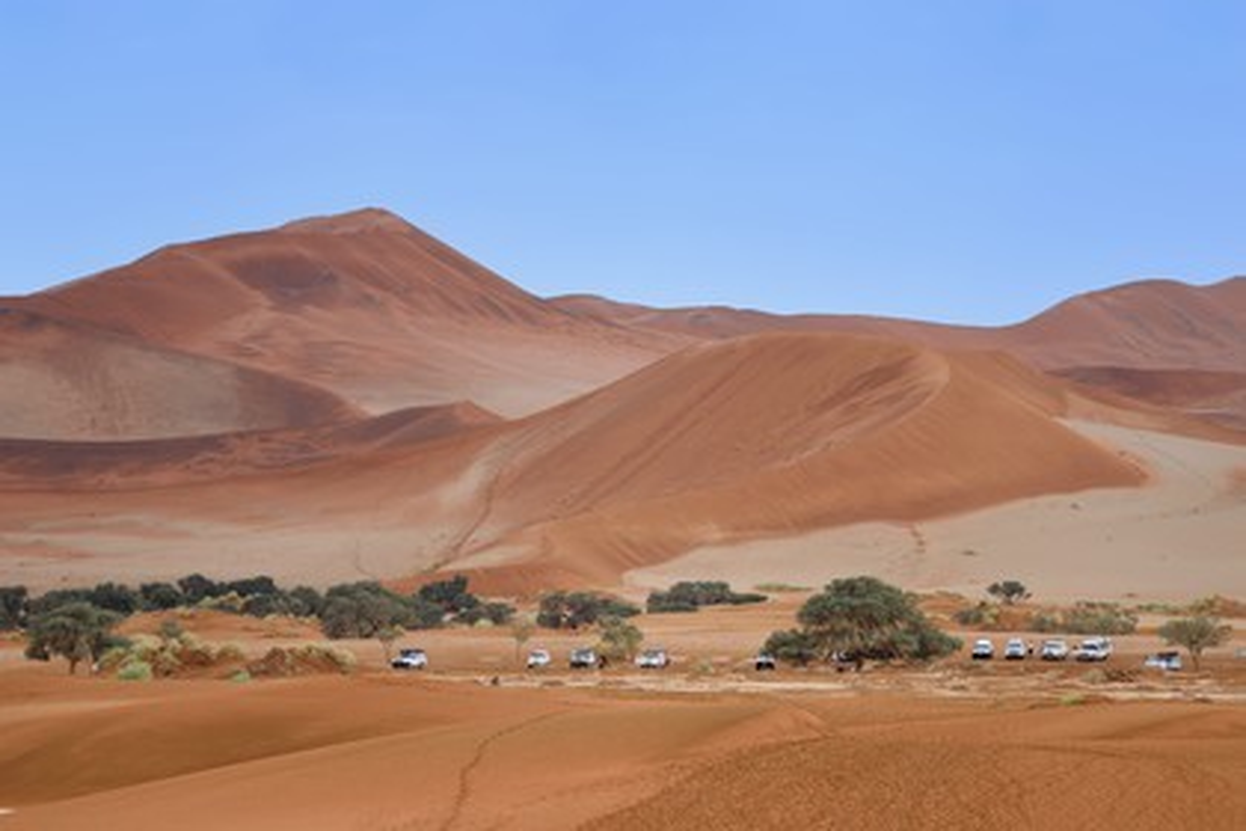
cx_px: 623
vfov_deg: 6.9
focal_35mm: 200
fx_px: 6922
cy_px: 416
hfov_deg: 10.3
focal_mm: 200
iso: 200
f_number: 10
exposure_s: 1/200
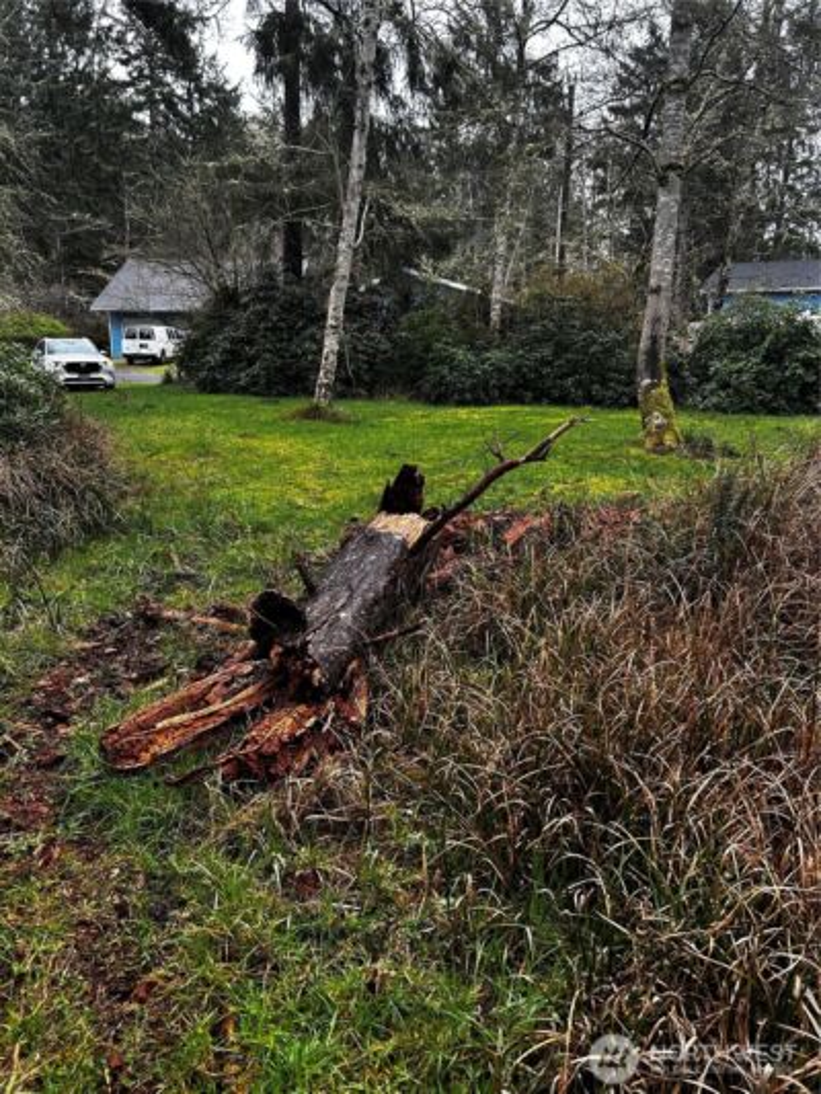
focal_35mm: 26
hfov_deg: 53.1
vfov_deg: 67.3
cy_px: 547
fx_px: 822
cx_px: 410
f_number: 1.5
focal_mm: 5.7
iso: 50
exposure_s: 1/395
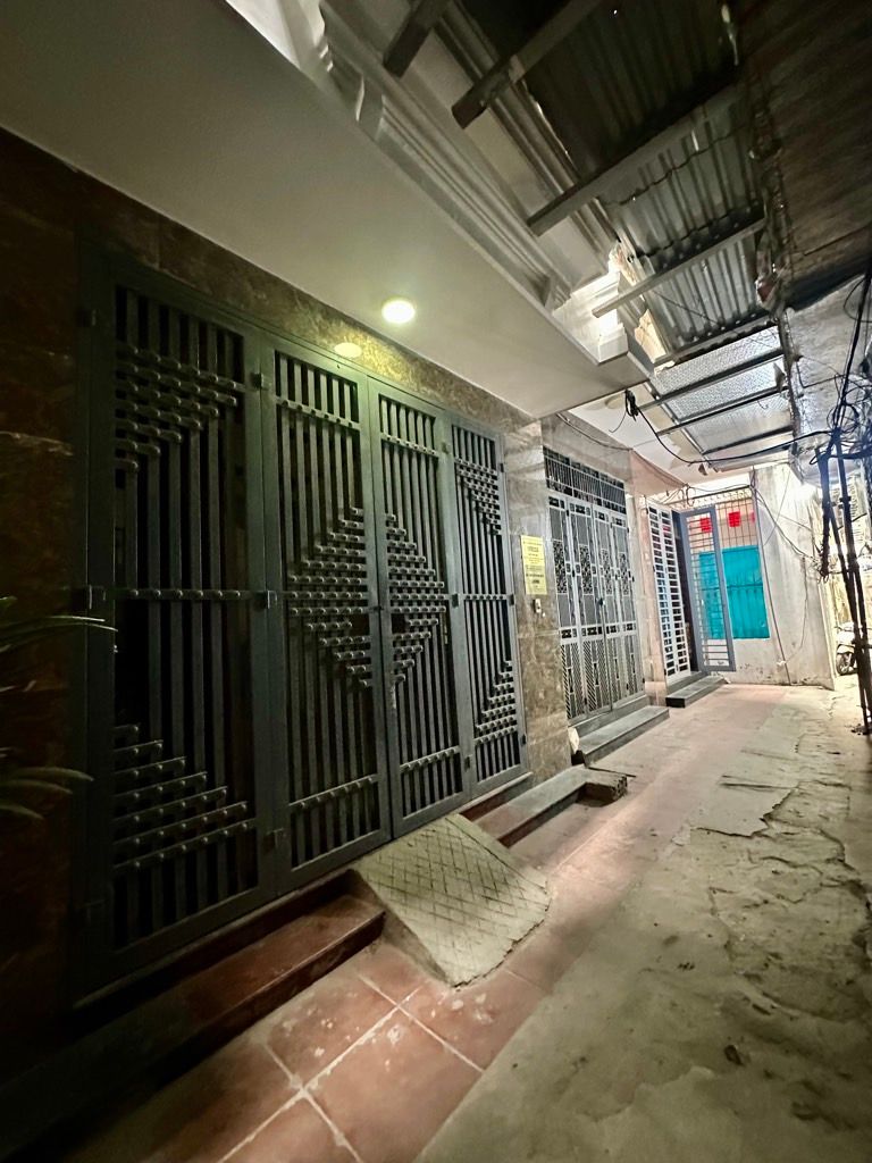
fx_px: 470
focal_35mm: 14
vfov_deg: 102.1
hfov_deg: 85.7
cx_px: 436
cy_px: 582
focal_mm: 2.22
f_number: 2.2
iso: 1000
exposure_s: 1/25
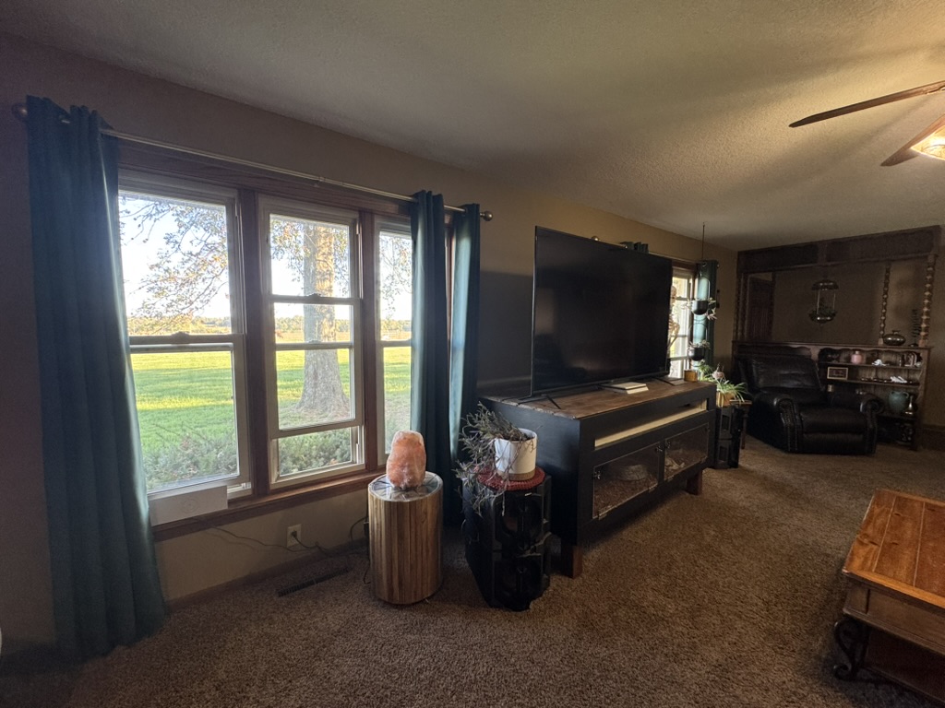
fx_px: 382
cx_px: 472
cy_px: 354
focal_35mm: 14
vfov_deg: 85.7
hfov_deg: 102.1
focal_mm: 2.22
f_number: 2.2
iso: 160
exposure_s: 1/60
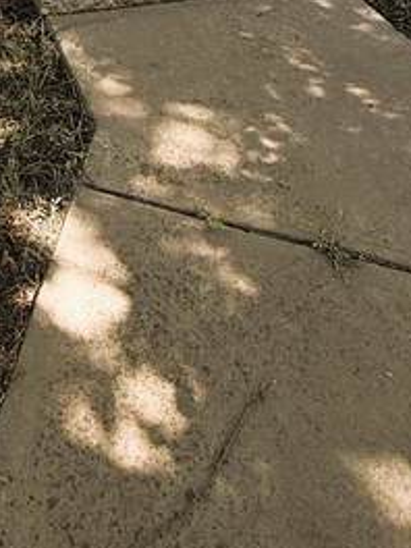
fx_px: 807
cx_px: 10
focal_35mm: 51
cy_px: -301
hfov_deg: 27.1
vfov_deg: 26.0
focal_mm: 2.22
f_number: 2.2
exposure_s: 1/1145
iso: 50
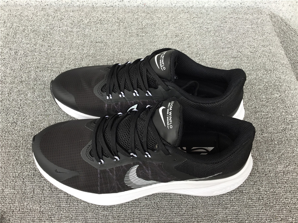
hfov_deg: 58.4
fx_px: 267
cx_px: 149
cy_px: 112
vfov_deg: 45.4
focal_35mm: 31
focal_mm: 3.3
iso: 32
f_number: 2.4
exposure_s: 1/50
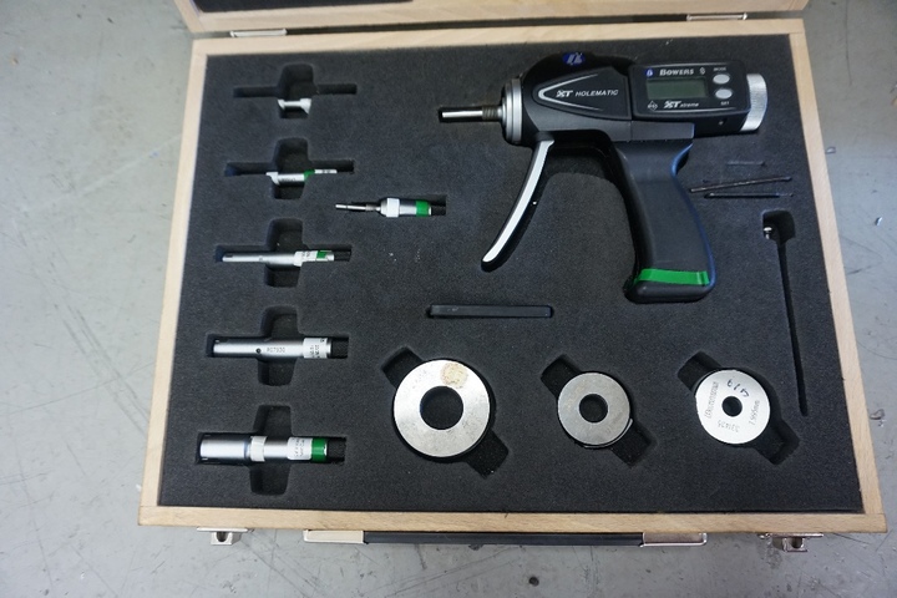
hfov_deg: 73.7
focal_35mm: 24
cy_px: 299
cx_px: 448
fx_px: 598
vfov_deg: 53.1
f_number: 3.5
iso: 1600
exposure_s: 1/60
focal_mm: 16
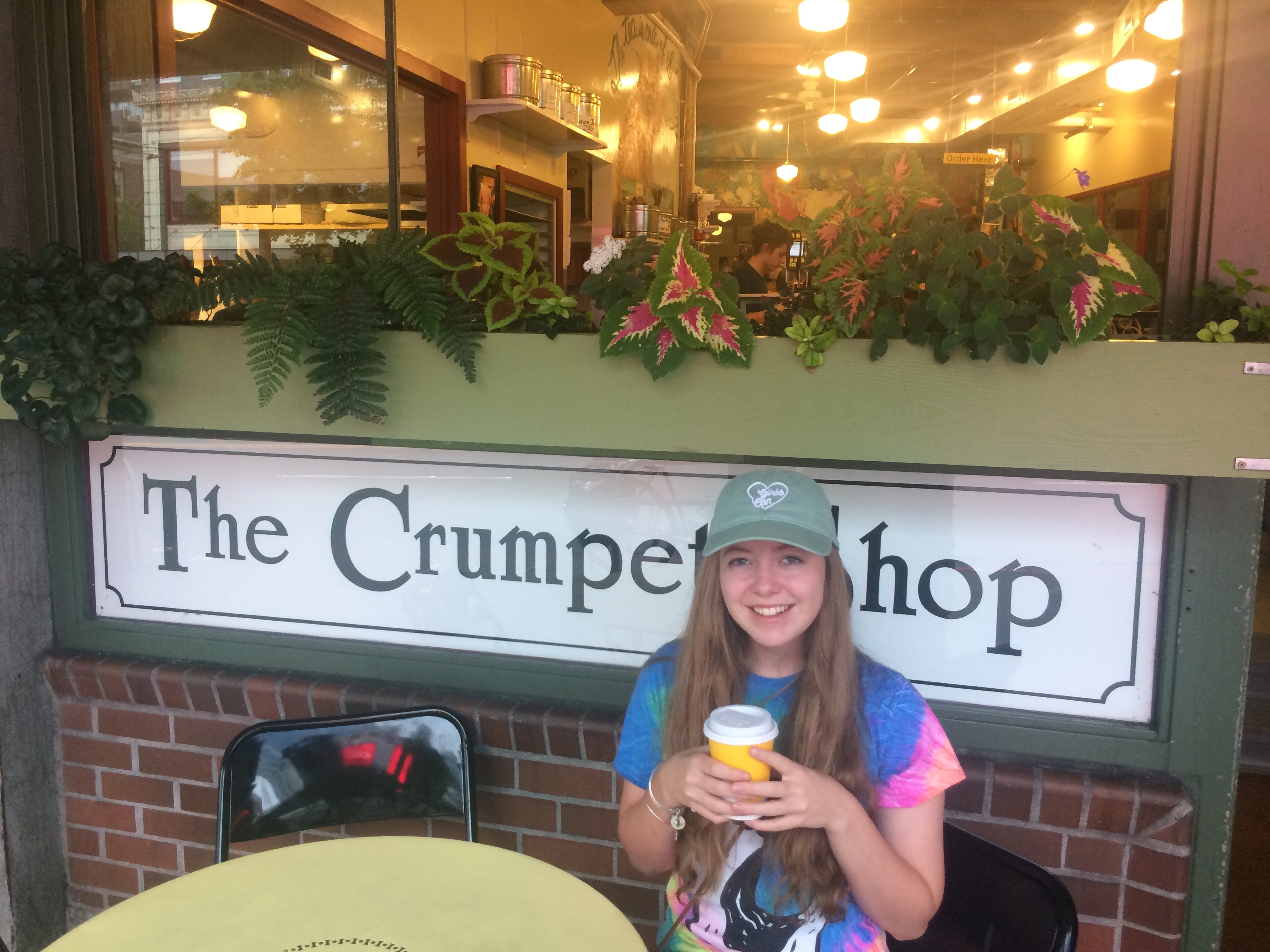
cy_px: 476
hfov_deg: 61.7
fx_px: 1064
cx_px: 635
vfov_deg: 48.2
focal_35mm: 29
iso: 80
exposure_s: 1/30
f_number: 2.2
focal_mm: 4.15
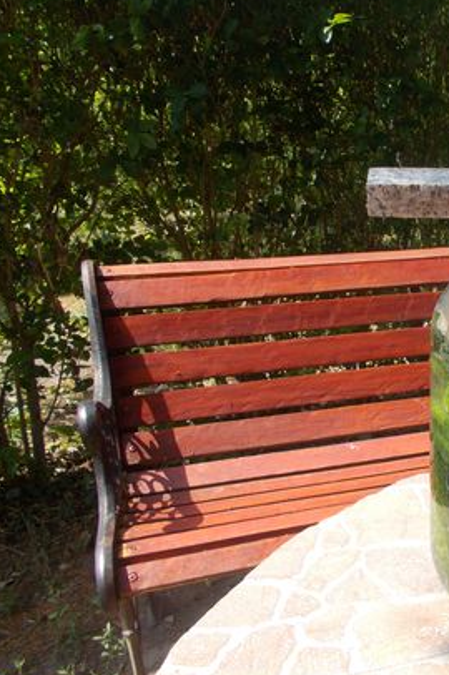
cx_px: 467
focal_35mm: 40
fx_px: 750
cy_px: 347
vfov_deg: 48.5
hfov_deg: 30.5
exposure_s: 1/400
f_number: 3.2
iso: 80
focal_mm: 4.6
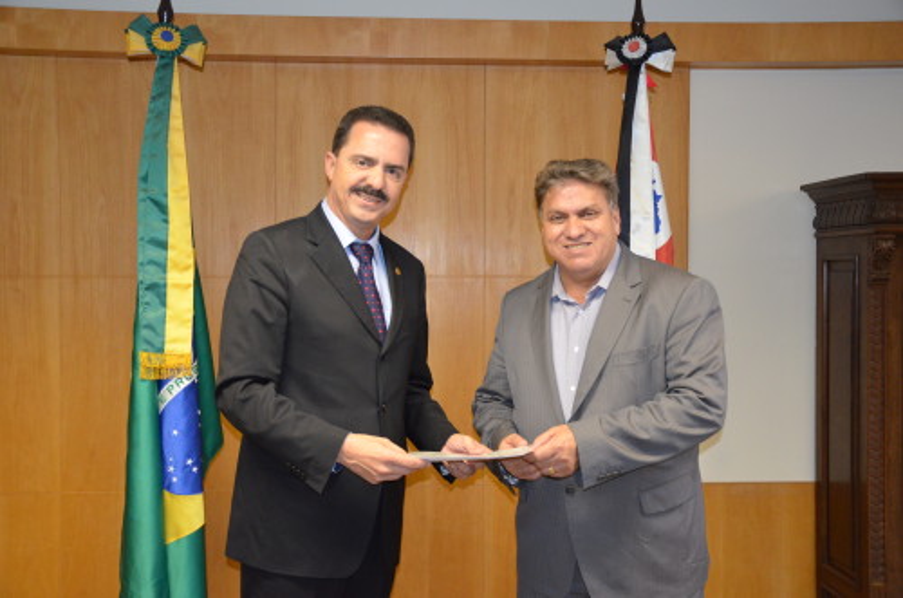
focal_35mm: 42
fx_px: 1051
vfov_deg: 31.7
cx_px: 452
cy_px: 299
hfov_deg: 46.5
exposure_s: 1/60
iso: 2500
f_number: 4
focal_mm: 28
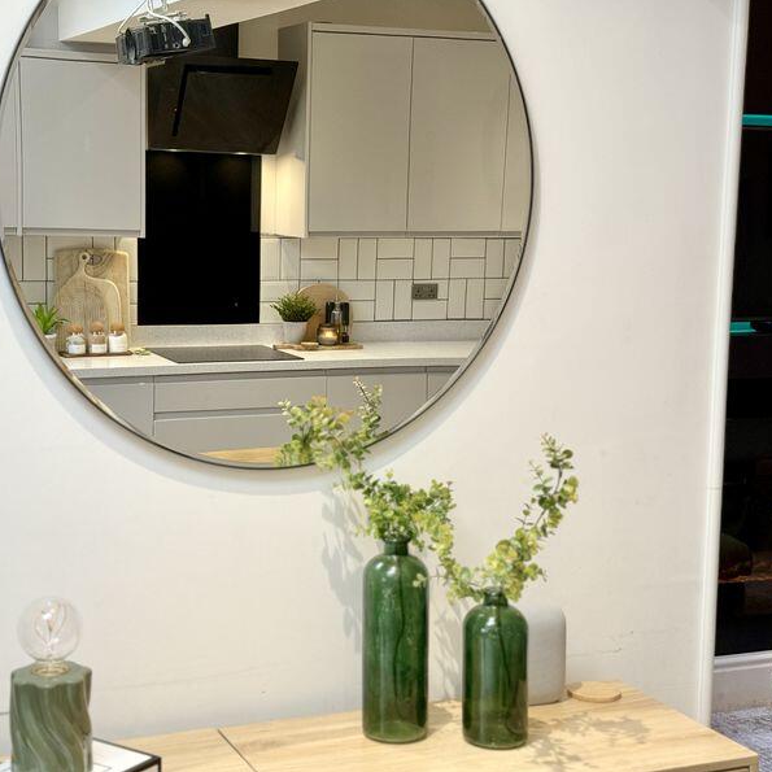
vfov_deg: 30.0
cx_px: 291
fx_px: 1438
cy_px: 385
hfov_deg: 29.9
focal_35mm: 57
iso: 64
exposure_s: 1/50
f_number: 1.78
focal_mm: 6.76
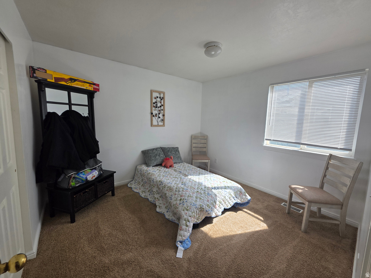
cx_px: 186
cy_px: 139
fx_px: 139
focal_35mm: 13
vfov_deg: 89.9
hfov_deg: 106.2
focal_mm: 2.2
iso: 40
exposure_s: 1/408
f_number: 1.9
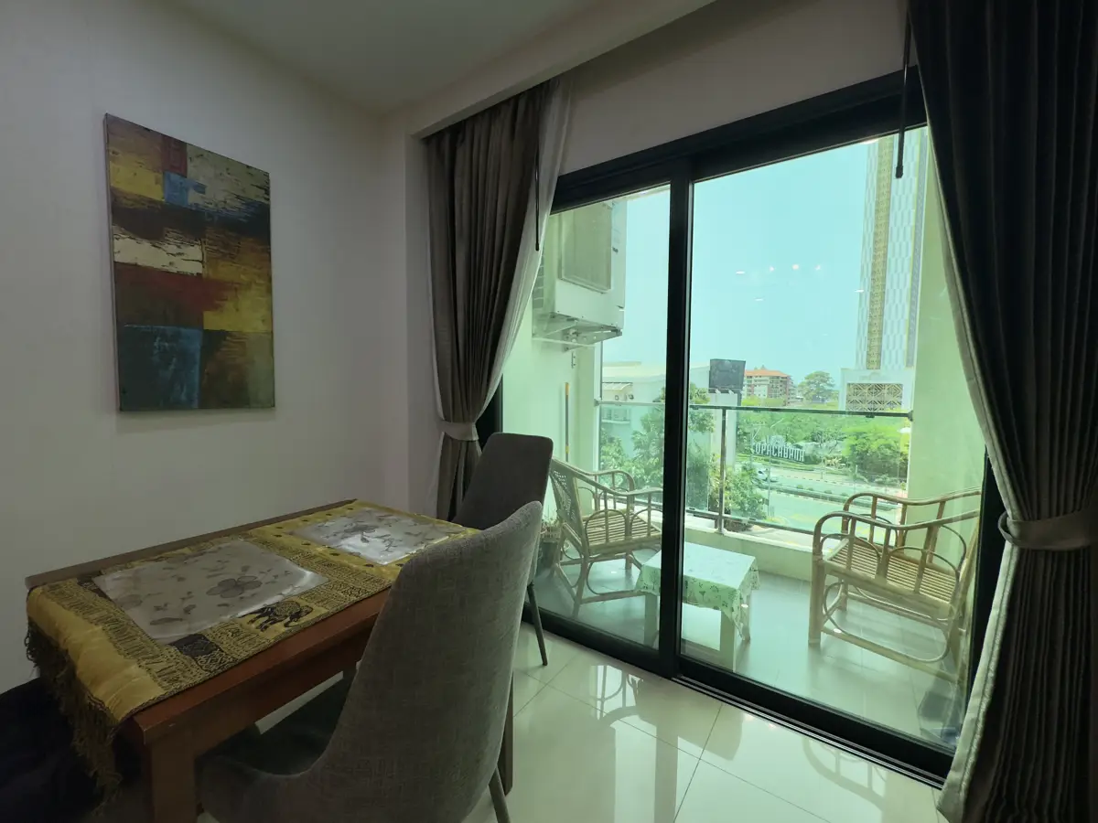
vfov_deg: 85.7
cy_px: 412
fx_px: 444
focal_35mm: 14
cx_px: 549
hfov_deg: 102.1
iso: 40
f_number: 2.2
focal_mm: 2.22
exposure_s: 1/124
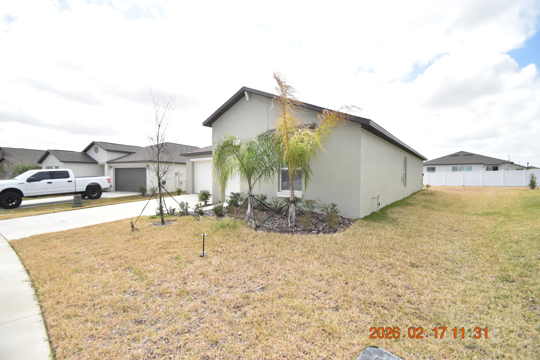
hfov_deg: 100.4
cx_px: 270
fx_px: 225
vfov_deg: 77.3
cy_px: 180
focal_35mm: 15
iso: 800
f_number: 3.5
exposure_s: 1/4000
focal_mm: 10
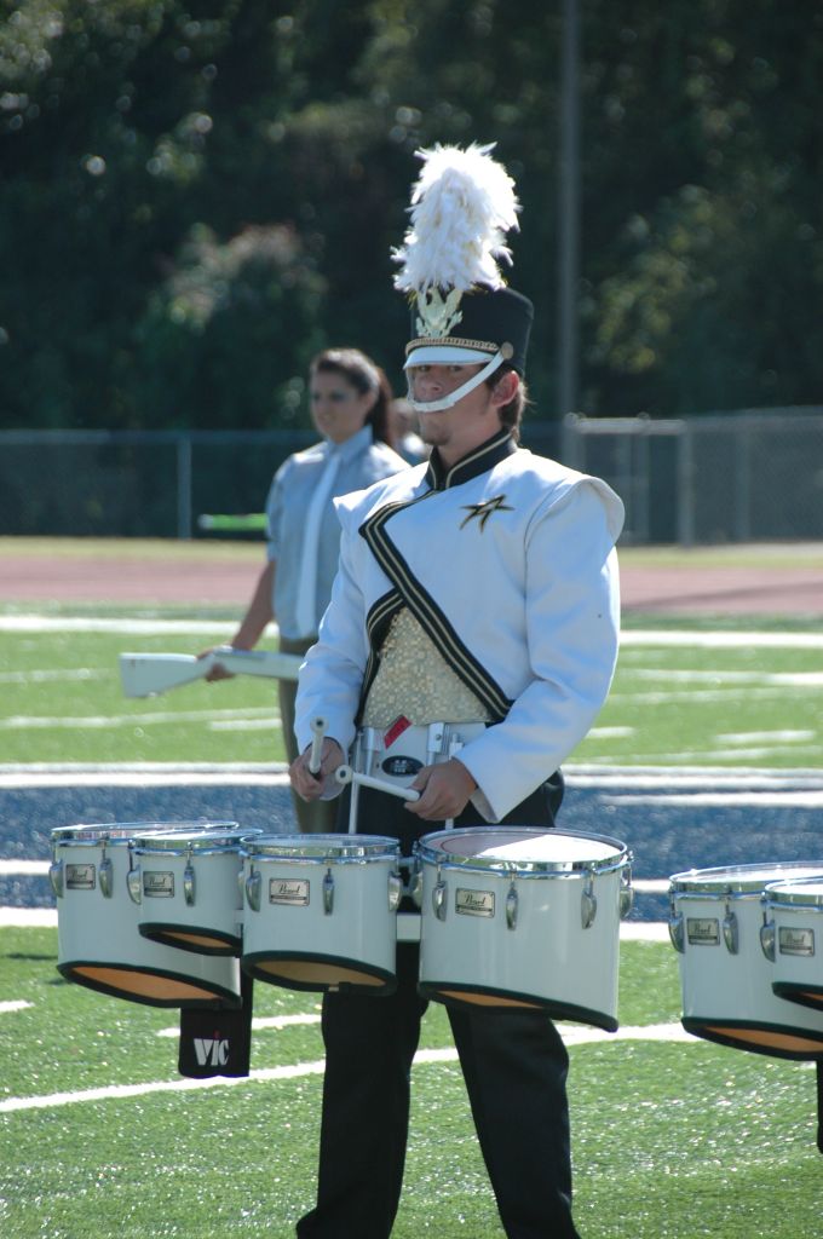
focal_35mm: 300
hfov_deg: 4.6
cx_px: 412
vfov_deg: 6.9
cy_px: 620
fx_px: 10315
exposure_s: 1/400
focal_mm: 200
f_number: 5.6
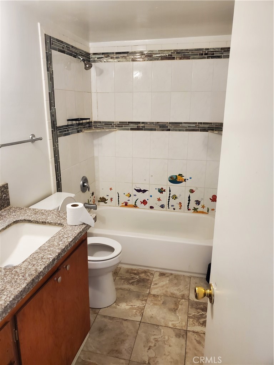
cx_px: 137
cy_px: 182
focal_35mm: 26
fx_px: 274
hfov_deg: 53.1
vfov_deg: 67.3
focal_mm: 4.3
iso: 200
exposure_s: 1/60
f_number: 1.5
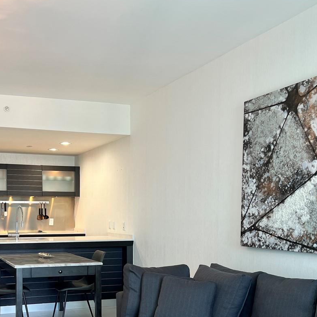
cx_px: 101
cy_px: 231
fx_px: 487
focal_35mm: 47
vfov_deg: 35.4
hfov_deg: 35.6
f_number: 1.5
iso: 80
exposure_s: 1/120
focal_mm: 5.7
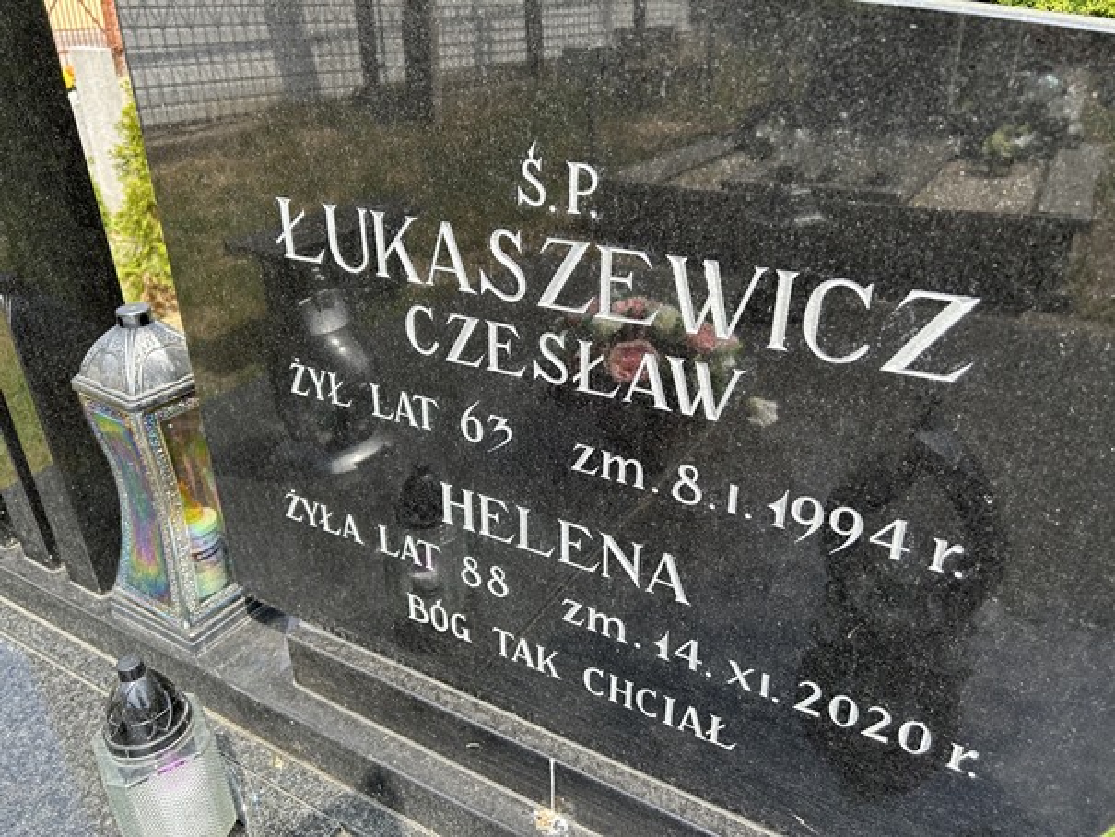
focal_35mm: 26
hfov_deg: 67.3
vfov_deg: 53.1
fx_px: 838
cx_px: 558
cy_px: 418
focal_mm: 5.7
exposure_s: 1/887
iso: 50
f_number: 1.5
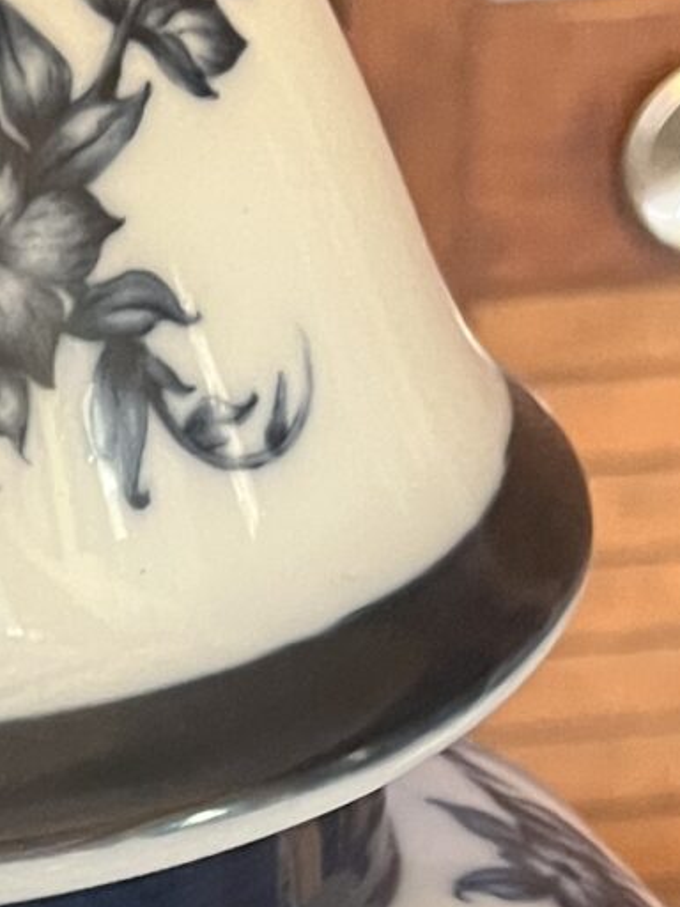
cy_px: 1082
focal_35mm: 130
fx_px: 3405
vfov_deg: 14.7
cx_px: -30
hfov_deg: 11.3
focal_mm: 5.1
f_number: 1.6
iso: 500
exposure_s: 1/30
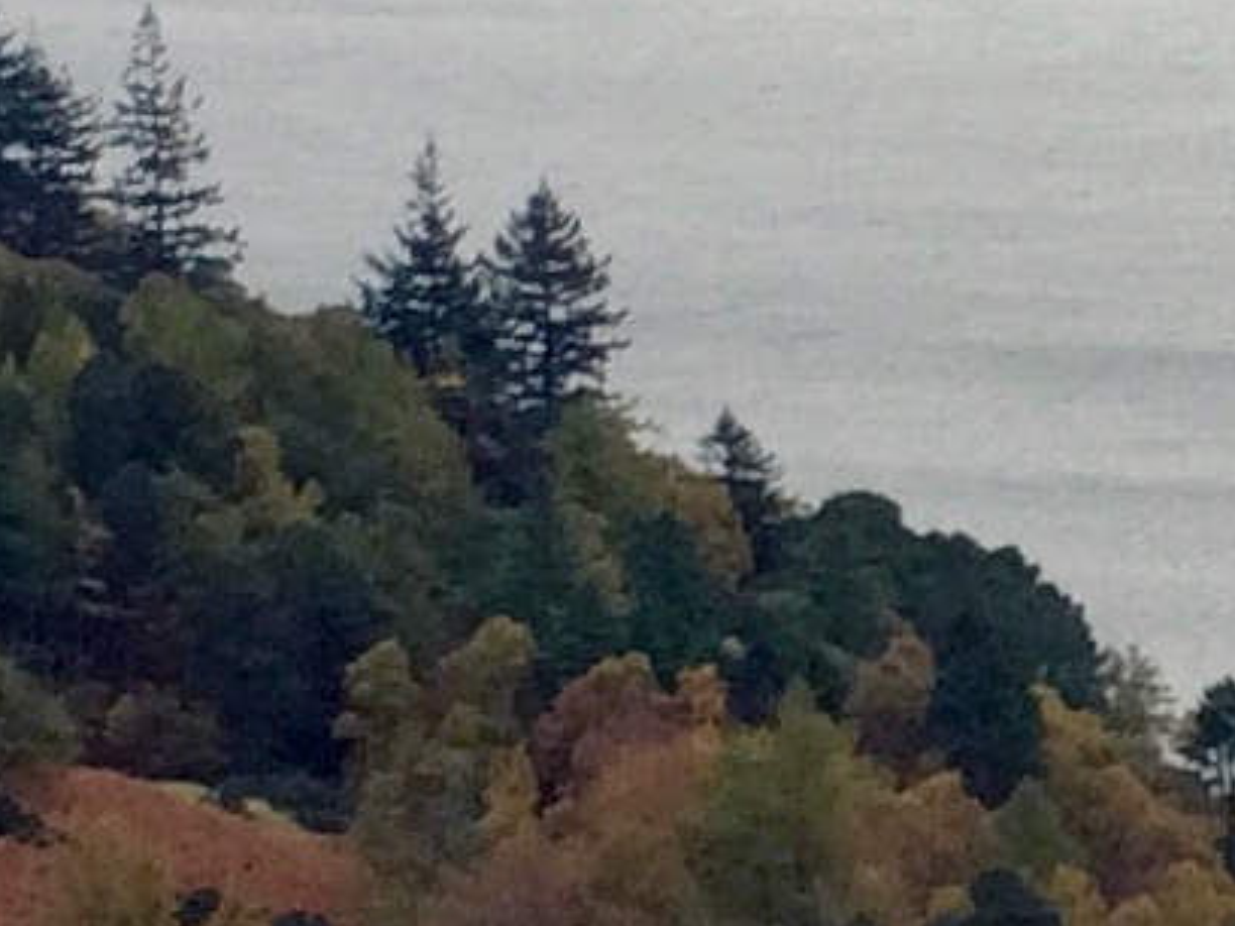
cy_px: 642
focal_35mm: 240
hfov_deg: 8.2
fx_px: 8563
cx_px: 1338
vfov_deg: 6.2
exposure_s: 1/60
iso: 40
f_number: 2.2
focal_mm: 4.12
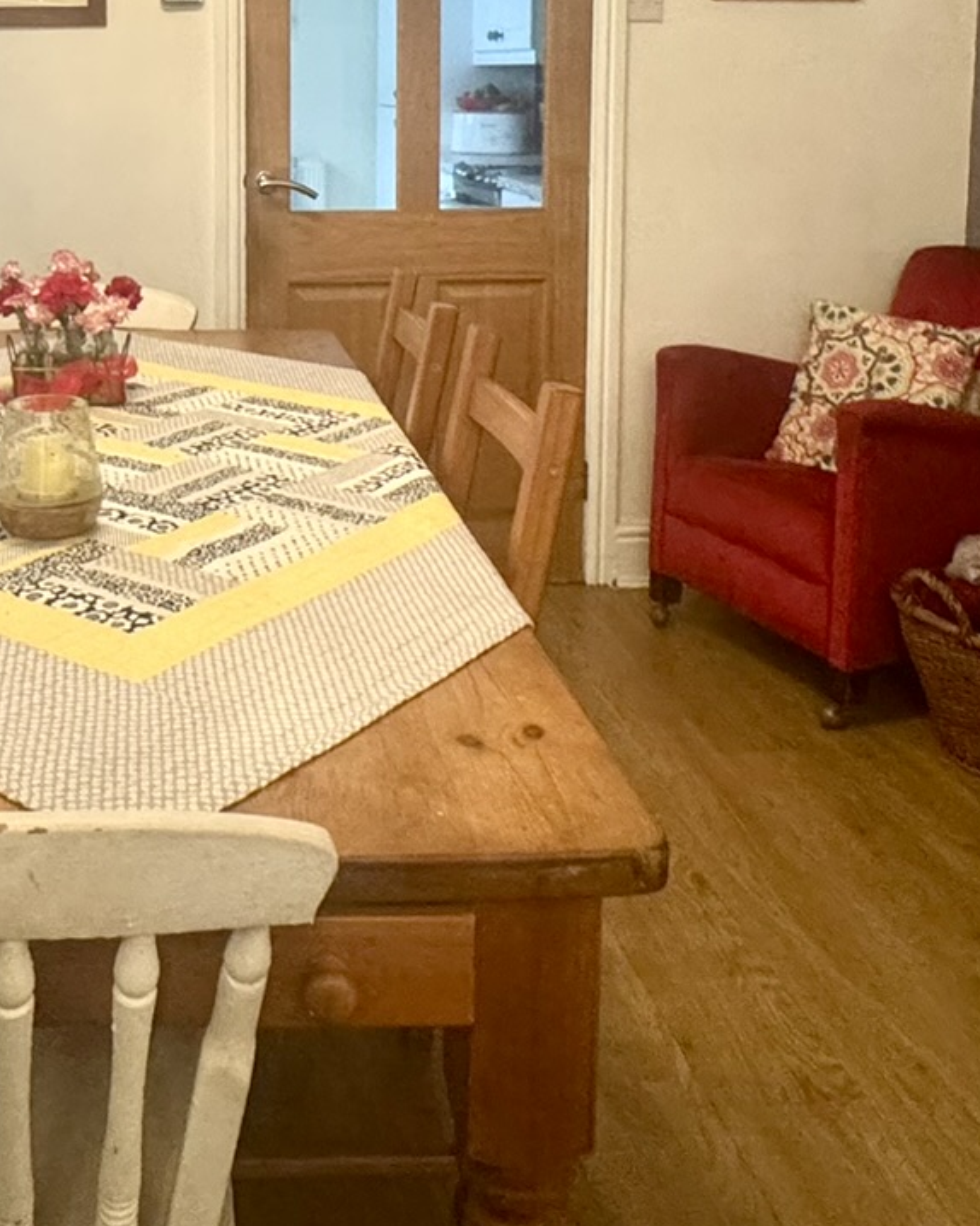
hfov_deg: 36.8
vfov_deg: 43.8
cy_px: 184
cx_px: 184
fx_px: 1415
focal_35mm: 39
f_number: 2.2
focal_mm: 2.22
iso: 500
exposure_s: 1/50
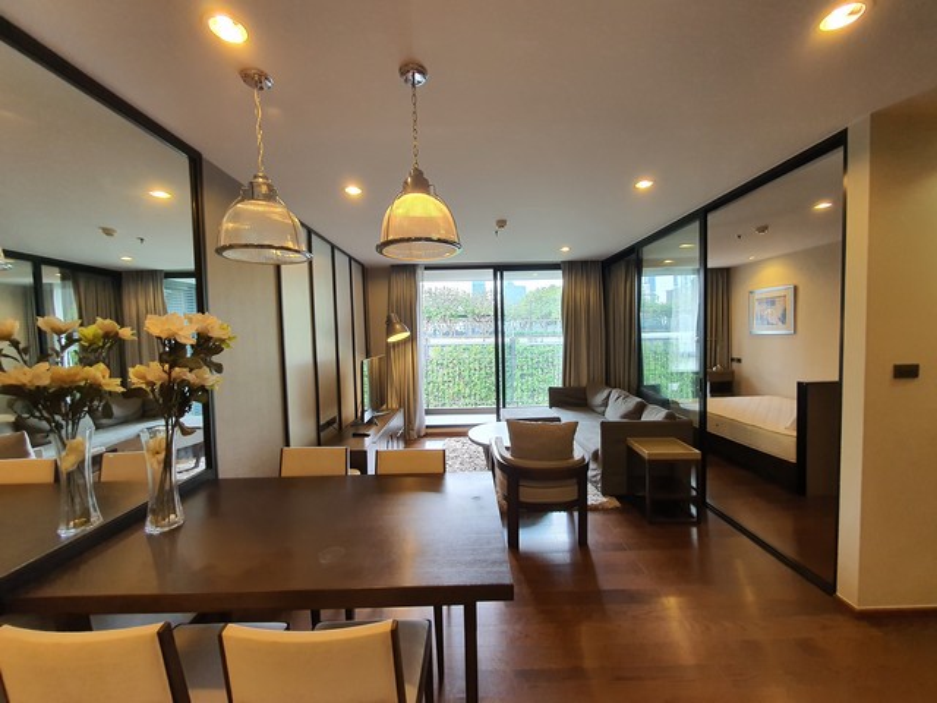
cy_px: 352
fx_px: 352
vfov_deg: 89.9
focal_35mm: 13
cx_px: 468
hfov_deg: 106.2
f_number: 2.2
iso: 100
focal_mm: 1.8
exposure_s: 1/50
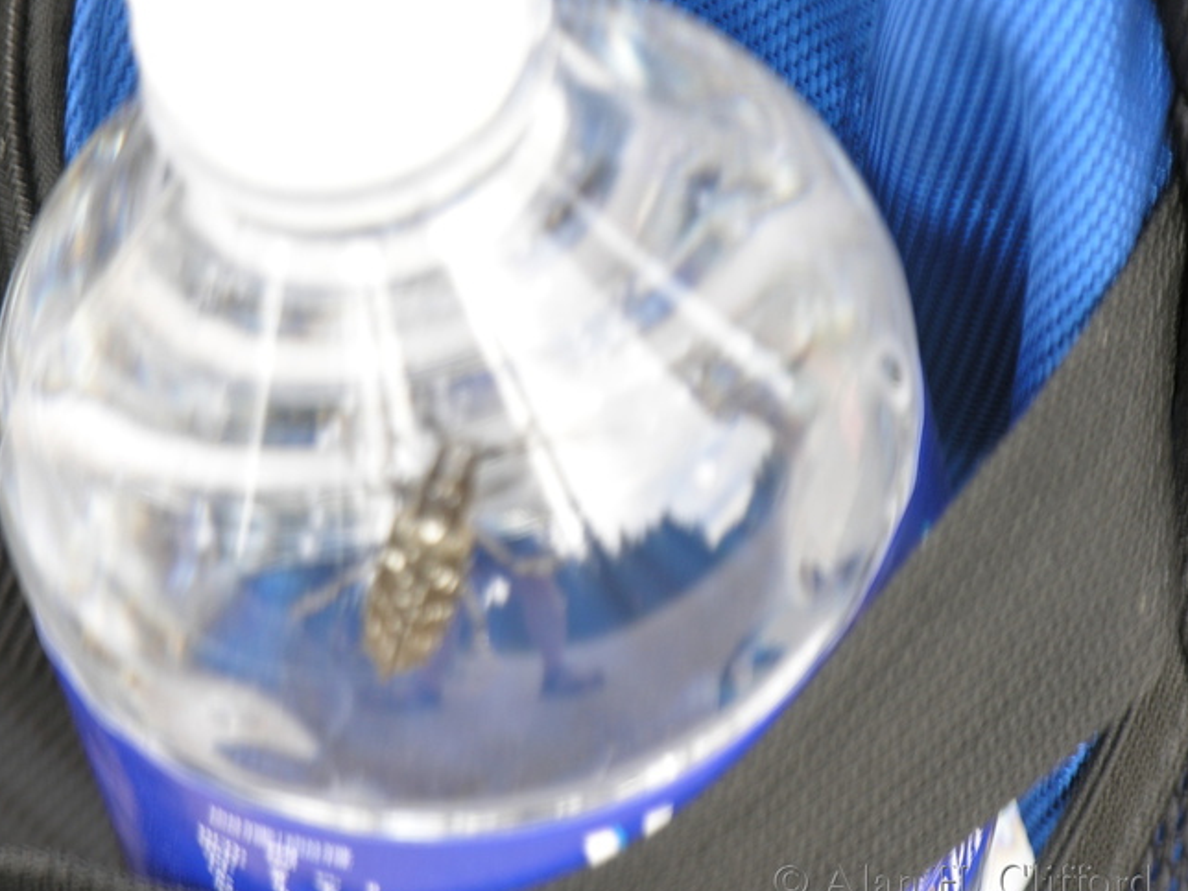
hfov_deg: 6.8
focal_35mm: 290
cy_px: 442
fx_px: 9953
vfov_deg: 5.1
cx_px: 559
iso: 50
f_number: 4.6
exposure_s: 1/34
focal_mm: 68
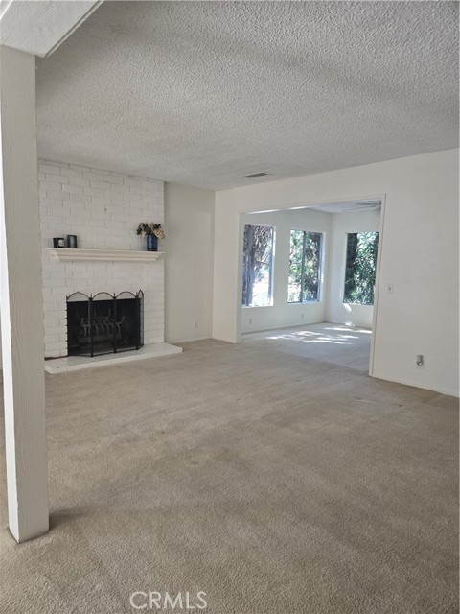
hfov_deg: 58.9
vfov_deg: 73.9
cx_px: 230
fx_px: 408
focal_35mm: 23
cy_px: 307
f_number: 1.8
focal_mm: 5.4
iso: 125
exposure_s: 1/180
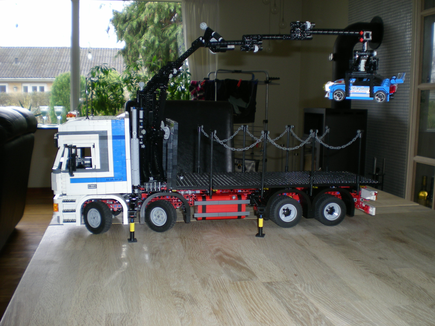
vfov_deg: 37.7
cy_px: 163
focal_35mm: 38
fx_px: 478
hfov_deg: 49.0
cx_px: 218
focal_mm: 6.3
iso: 50
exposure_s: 1/30
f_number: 3.1
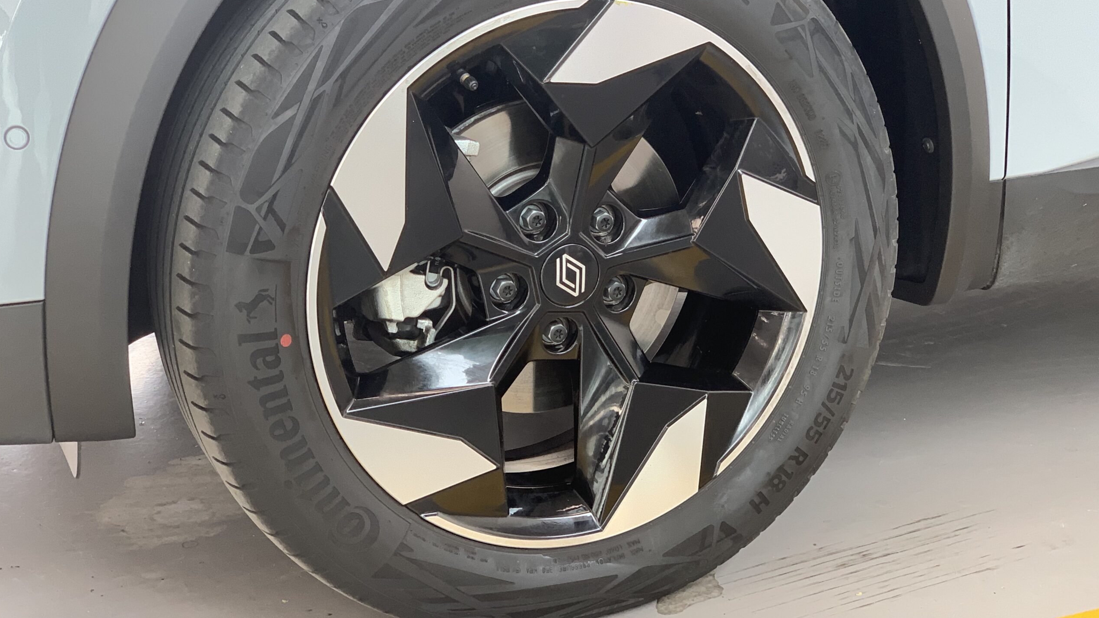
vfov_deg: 21.0
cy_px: 205
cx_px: 547
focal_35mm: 57
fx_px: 1661
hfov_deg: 36.6
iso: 125
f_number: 2.4
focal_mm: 6
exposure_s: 1/69
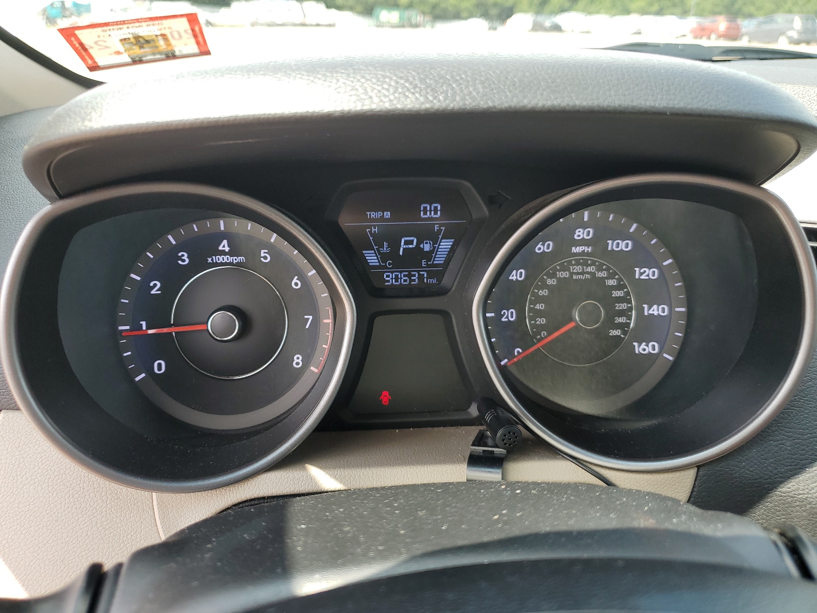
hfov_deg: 67.3
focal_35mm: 26
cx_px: 408
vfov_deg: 53.1
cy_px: 306
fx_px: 614
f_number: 1.5
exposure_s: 1/294
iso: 50
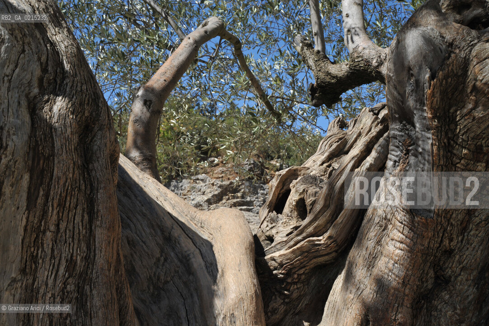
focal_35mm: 42
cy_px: 163
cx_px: 244
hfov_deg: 46.4
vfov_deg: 31.9
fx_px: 570
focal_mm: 42
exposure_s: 1/320
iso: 800
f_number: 22
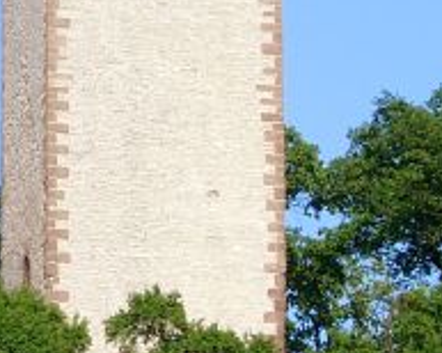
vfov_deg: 4.7
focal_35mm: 332
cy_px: 87
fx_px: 4339
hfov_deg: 5.8
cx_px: -195
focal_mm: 16.97
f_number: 4
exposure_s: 1/458
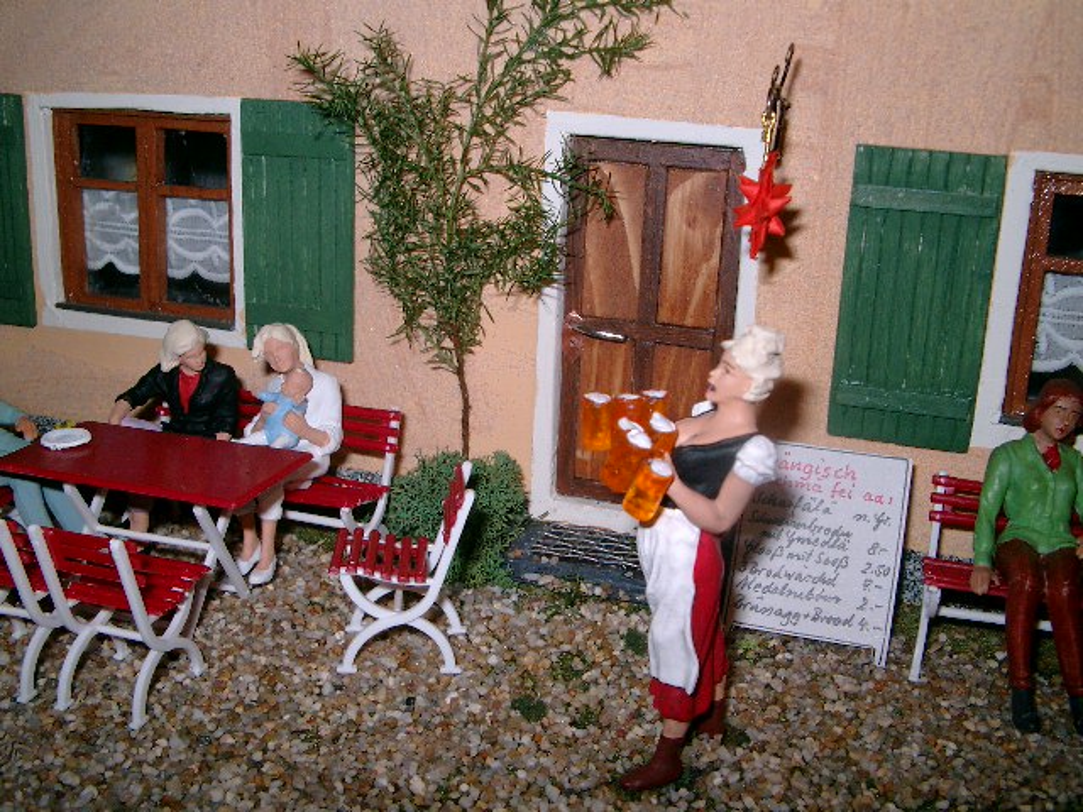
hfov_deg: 50.1
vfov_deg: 38.7
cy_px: 406
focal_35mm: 37
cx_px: 542
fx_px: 1158
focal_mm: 7.6
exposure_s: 1/60
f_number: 5
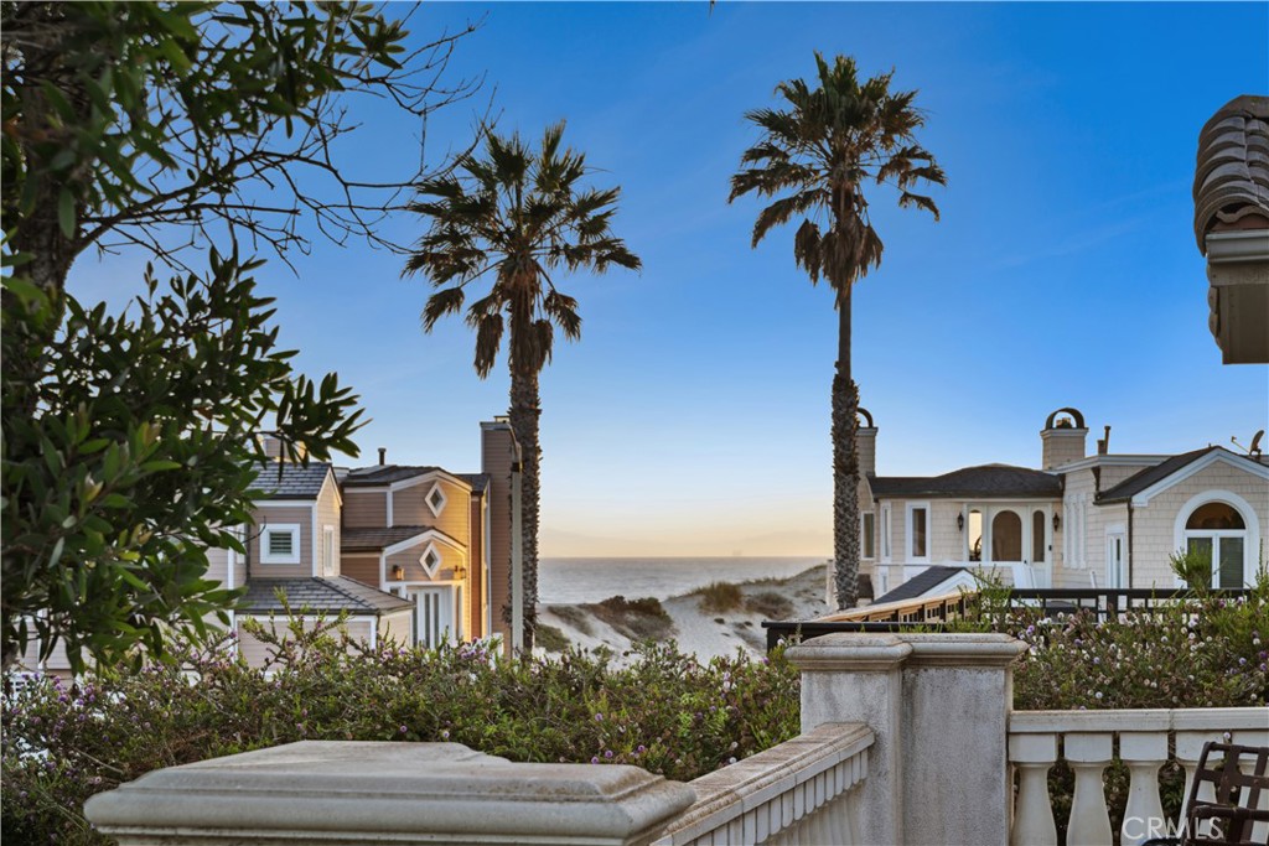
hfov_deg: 28.8
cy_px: 423
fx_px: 2468
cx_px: 634
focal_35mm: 70
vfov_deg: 19.5
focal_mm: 70
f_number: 11
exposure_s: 1/25
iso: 100
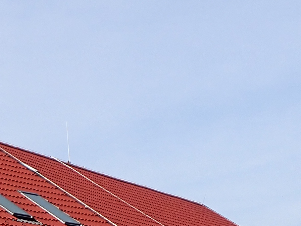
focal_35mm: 132
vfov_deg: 11.0
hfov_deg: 13.4
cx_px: -238
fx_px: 1148
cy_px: 264
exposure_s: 1/200
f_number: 9
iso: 100
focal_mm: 5.4
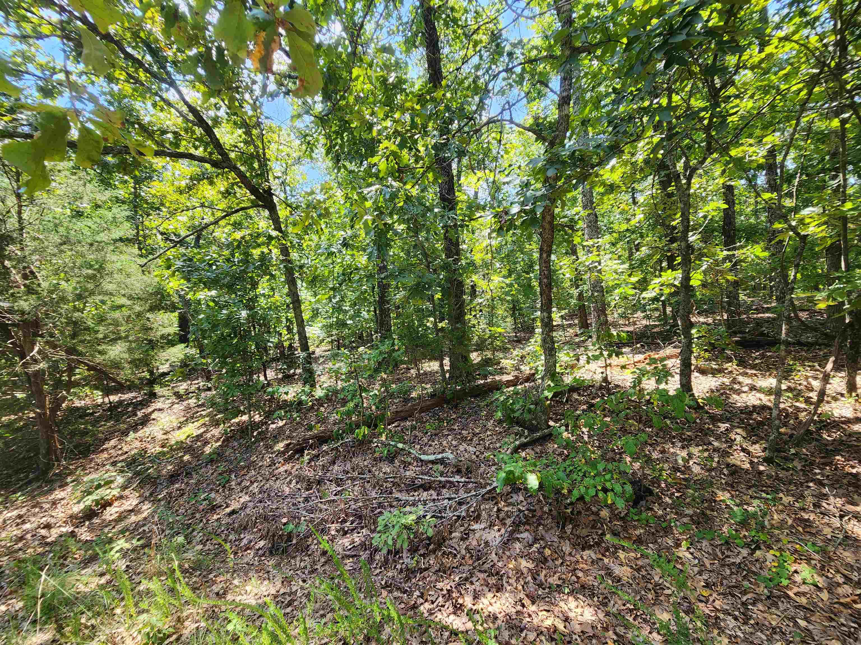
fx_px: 323
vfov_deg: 89.9
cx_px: 430
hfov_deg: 106.2
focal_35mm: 13
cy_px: 322
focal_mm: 2.2
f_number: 2.2
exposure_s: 1/191
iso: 50
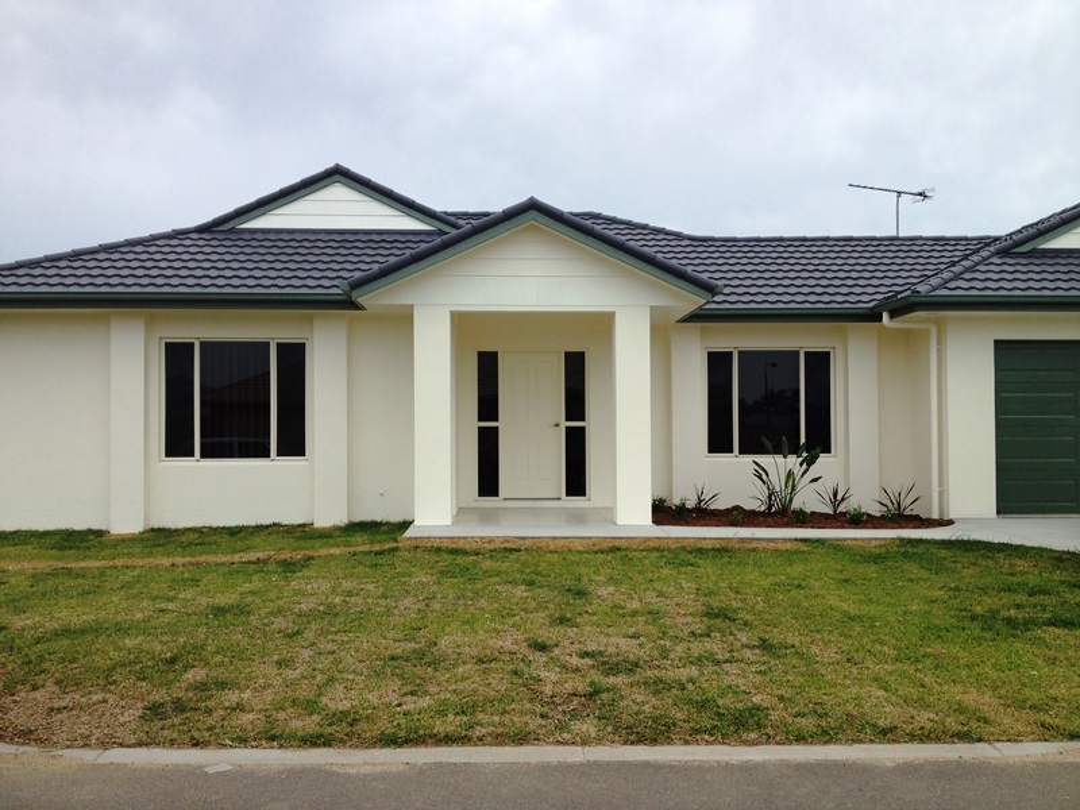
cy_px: 405
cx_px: 540
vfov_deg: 40.7
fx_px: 1092
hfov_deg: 52.6
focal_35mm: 35
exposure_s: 1/468
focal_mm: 4.28
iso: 64
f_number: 2.4
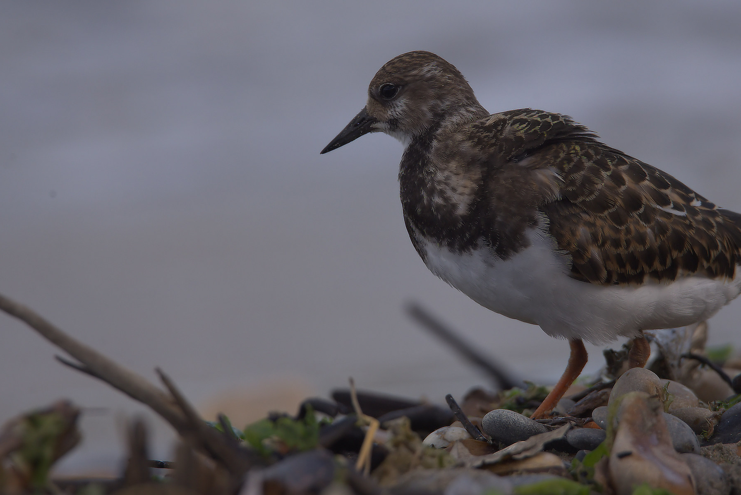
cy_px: 169
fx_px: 16556
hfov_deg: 2.6
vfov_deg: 1.7
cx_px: 445
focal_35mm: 804
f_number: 8
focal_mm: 600
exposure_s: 1/800
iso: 640
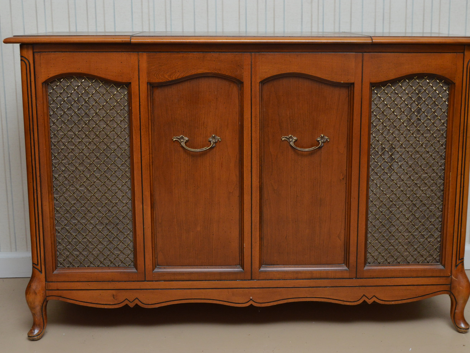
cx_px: 246
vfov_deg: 26.1
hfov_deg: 34.3
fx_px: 760
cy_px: 178
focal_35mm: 56
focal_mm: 34
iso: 800
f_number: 8
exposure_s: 1/80
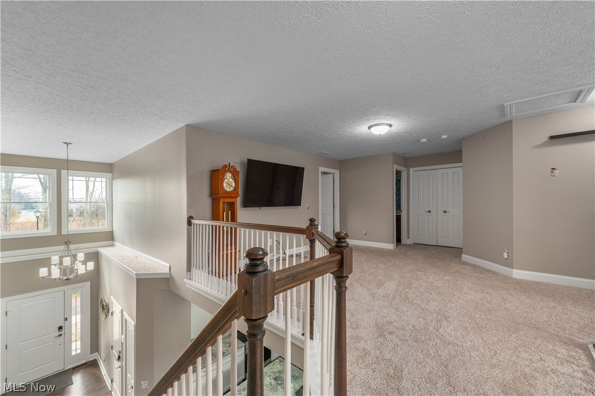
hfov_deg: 104.3
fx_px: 231
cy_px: 198
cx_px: 298
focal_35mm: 14
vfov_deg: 81.1
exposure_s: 1/60
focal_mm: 14
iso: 200
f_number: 9
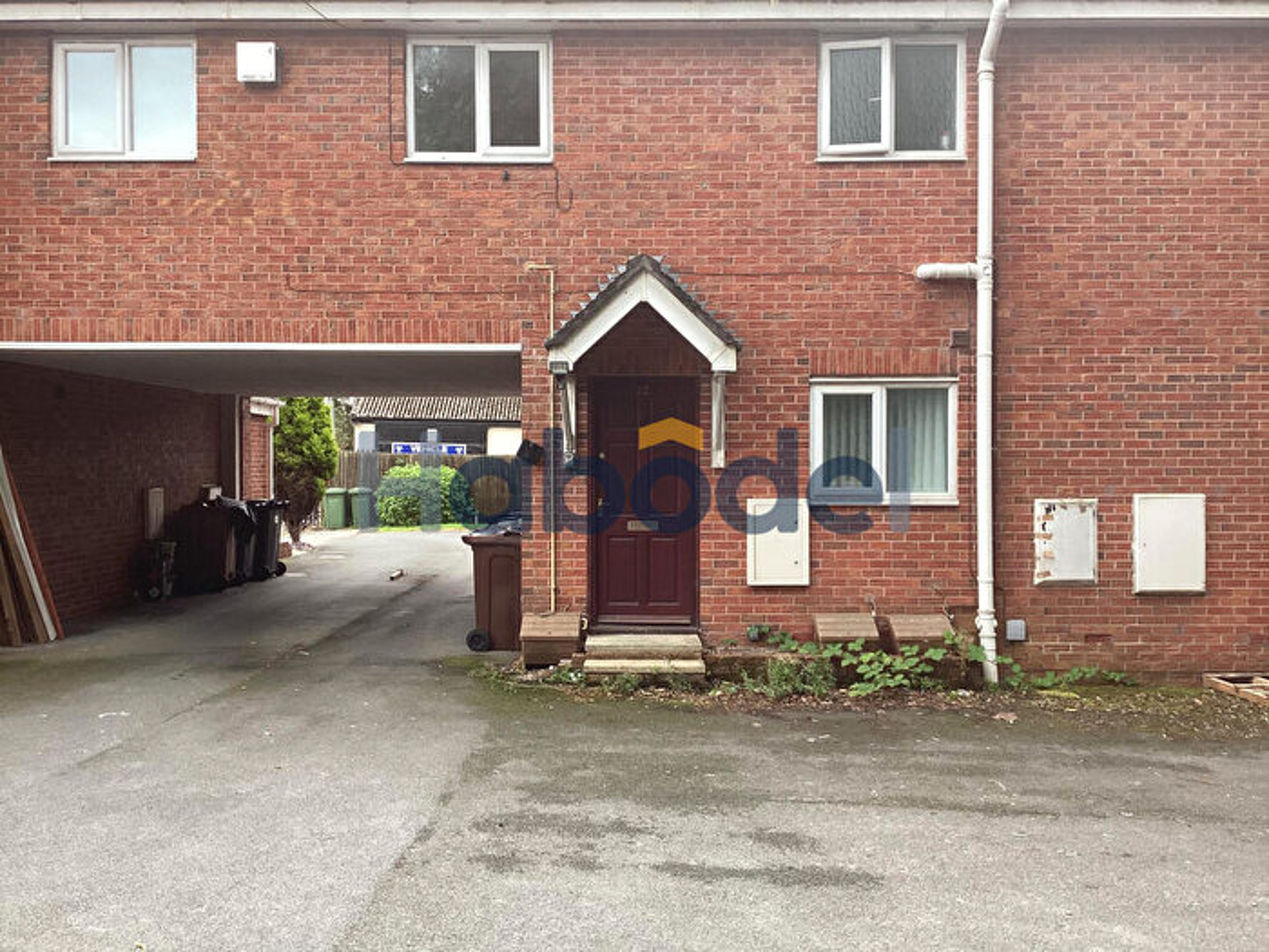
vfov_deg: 45.4
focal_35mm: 31
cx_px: 634
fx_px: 1136
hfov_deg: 58.4
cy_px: 476
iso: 80
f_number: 2.4
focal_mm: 3.3
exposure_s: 1/100
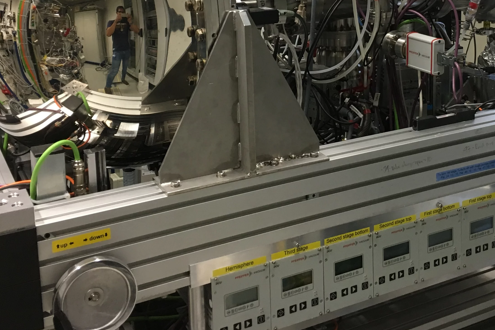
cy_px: 22
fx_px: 729
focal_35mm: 53
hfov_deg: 37.2
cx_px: 317
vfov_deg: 24.6
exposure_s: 1/33
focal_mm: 4.15
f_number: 2.2
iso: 100
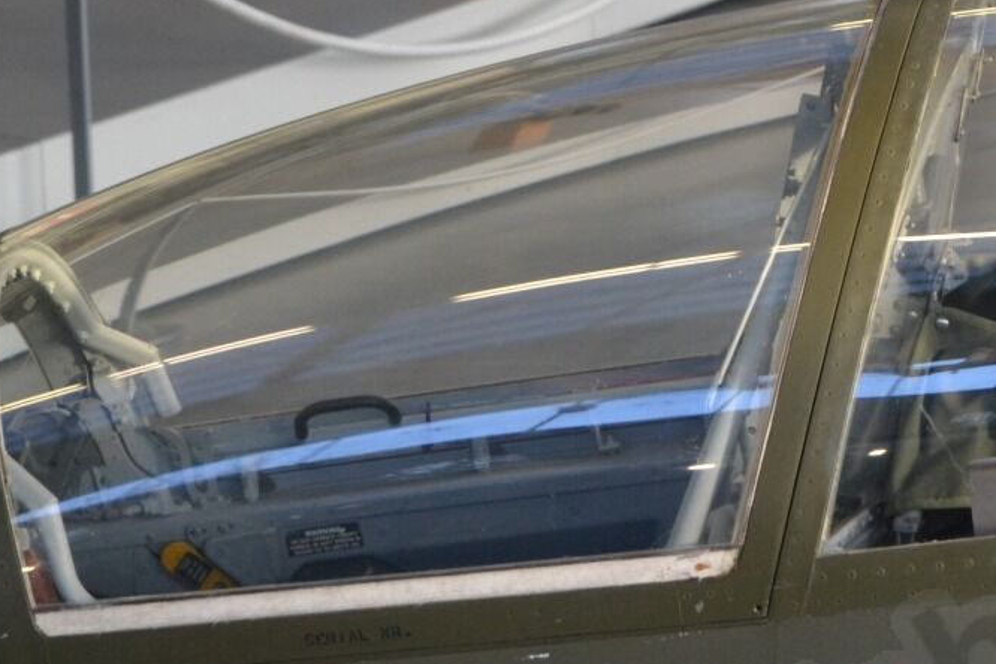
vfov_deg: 4.1
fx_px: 9185
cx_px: 1487
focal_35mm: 332
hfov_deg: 6.1
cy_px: 367
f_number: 4.5
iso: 560
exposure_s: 1/60
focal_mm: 72
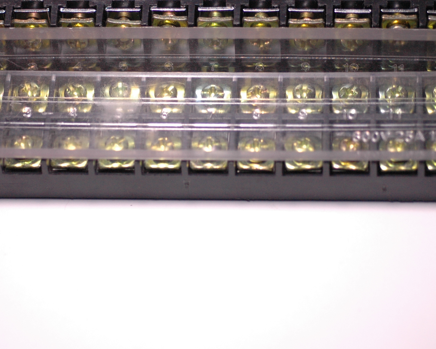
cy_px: 108
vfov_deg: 10.6
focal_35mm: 146
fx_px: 1884
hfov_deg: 13.2
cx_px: 177
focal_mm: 60
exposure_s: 1/500
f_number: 3.3
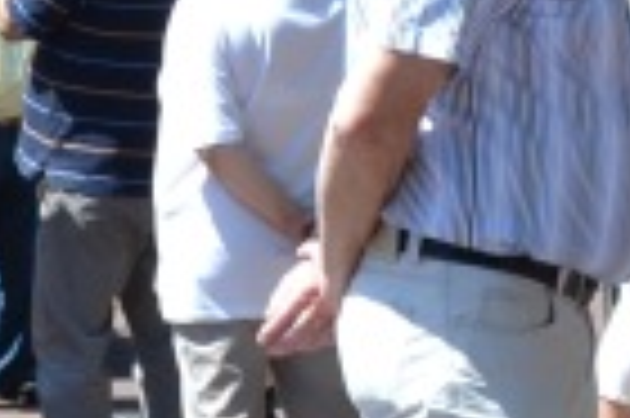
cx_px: -724
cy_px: 47
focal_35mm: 193
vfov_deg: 7.1
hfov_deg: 9.8
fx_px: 3374
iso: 100
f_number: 6.3
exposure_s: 1/160
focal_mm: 18
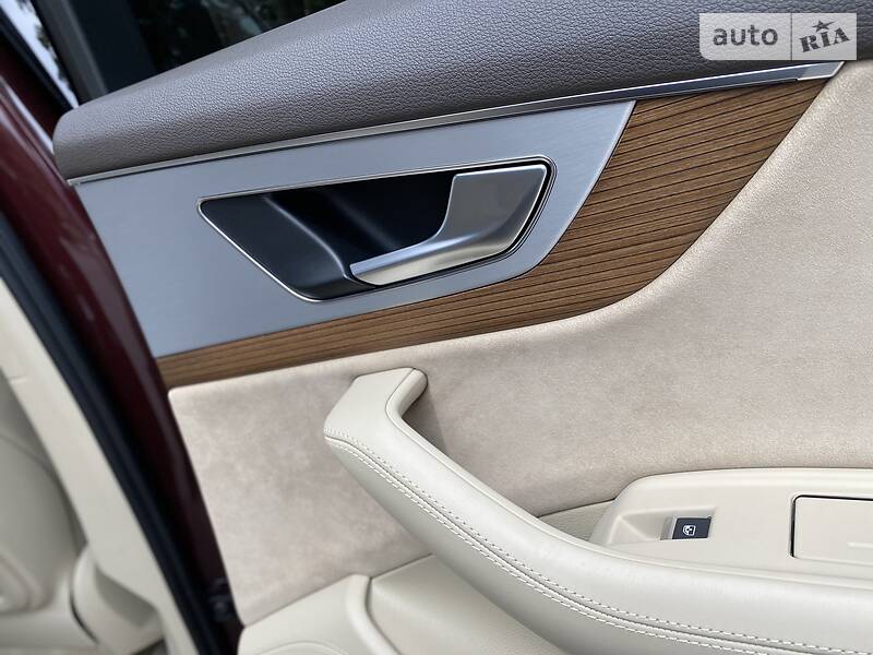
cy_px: 328
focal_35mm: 26
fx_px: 656
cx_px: 436
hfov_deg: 67.3
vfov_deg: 53.1
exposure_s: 1/698
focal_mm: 4.2
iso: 32
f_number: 1.8
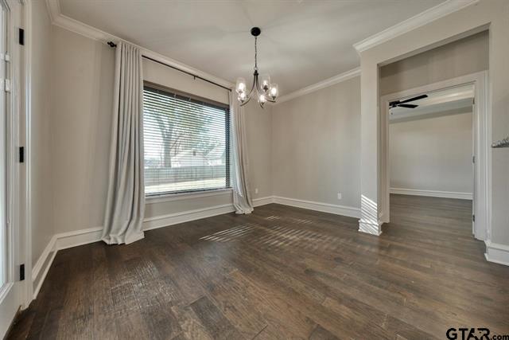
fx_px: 170
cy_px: 170
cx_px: 254
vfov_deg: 90.0
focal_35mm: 12
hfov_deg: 112.6
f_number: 8
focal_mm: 12
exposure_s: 1/2.5
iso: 1000
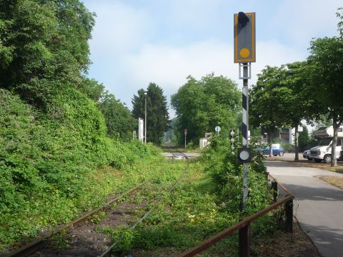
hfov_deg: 44.8
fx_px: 416
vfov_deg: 34.3
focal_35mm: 42
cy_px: 128
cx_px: 172
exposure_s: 1/400
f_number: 4.5
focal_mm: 5.3
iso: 100
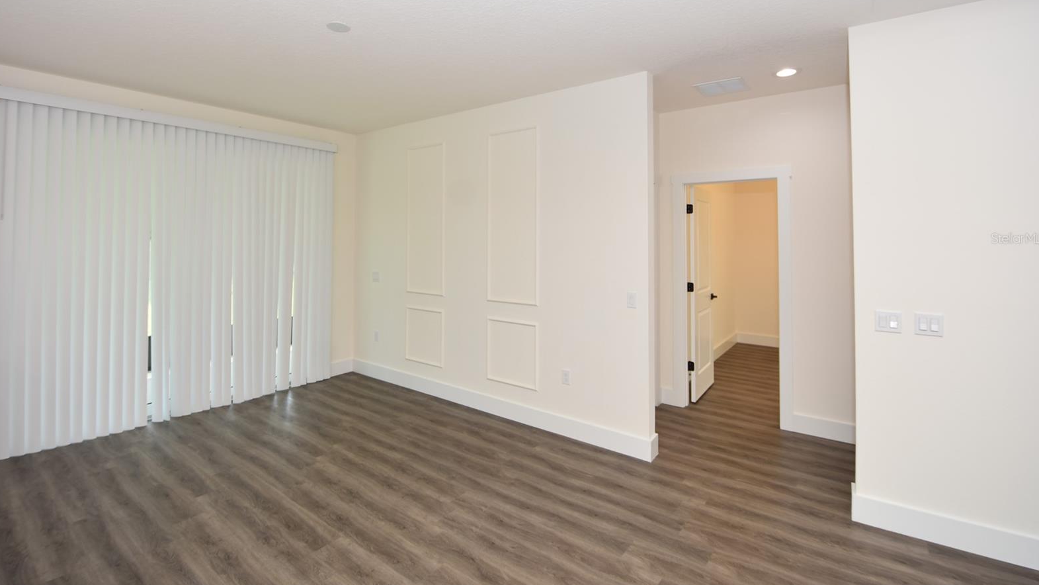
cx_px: 521
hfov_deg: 99.4
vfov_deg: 66.5
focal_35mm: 16
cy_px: 238
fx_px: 441
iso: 200
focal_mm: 10
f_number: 4
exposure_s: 1/60
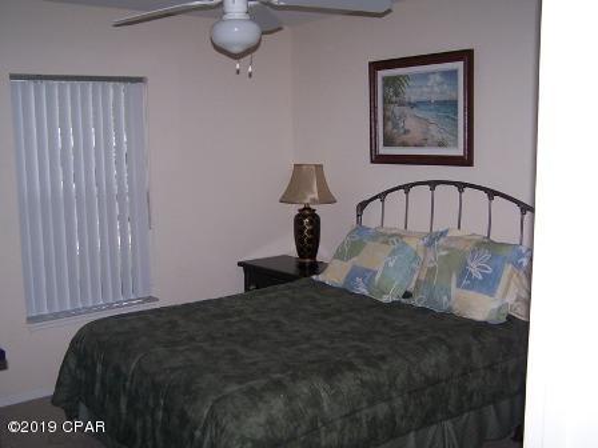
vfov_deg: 37.7
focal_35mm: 38
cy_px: 224
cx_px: 299
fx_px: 656
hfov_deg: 49.0
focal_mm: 6.3
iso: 80
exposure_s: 1/500
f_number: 2.8
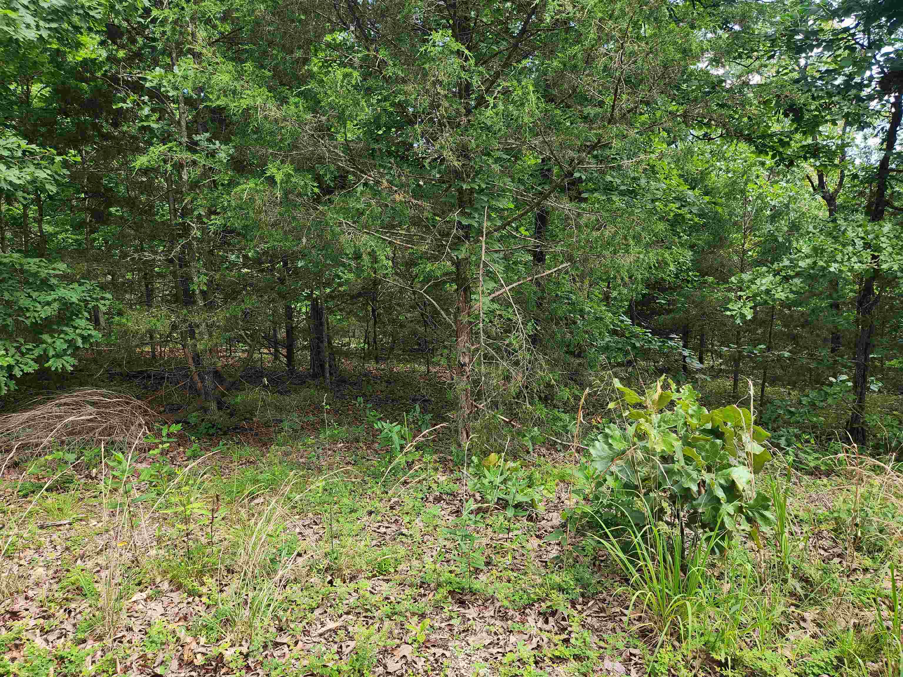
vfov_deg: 58.9
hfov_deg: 73.9
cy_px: 338
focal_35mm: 23
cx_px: 452
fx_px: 600
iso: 25
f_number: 1.8
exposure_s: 1/180
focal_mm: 5.4
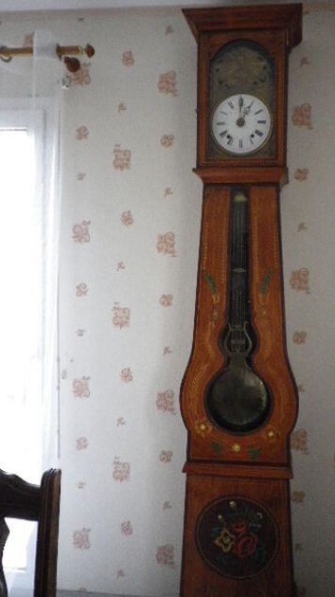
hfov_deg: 37.3
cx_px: 226
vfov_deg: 62.6
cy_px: 302
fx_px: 490
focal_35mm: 31
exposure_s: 1/50
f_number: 3.5
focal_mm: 5.05
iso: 640
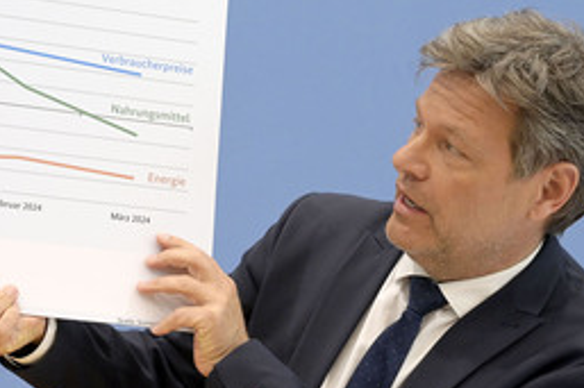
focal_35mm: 137
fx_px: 2221
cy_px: 177
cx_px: 178
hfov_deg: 14.9
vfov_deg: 10.0
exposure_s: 1/500
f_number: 5.6
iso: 4000
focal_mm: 78
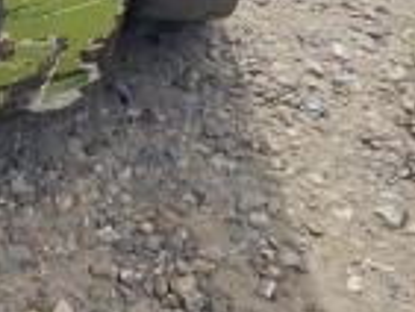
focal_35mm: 167
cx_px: -147
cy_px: -762
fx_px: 2004
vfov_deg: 7.4
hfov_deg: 11.5
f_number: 1.8
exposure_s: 1/1521
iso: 25
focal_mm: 5.4
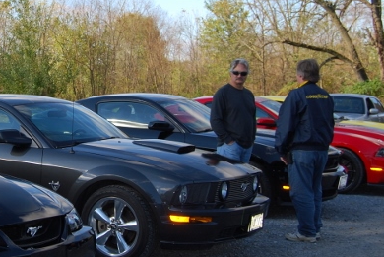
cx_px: 34
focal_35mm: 80
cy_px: 88
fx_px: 854
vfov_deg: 17.1
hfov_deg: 24.6
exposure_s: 1/200
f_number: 5.6
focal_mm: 26
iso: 100
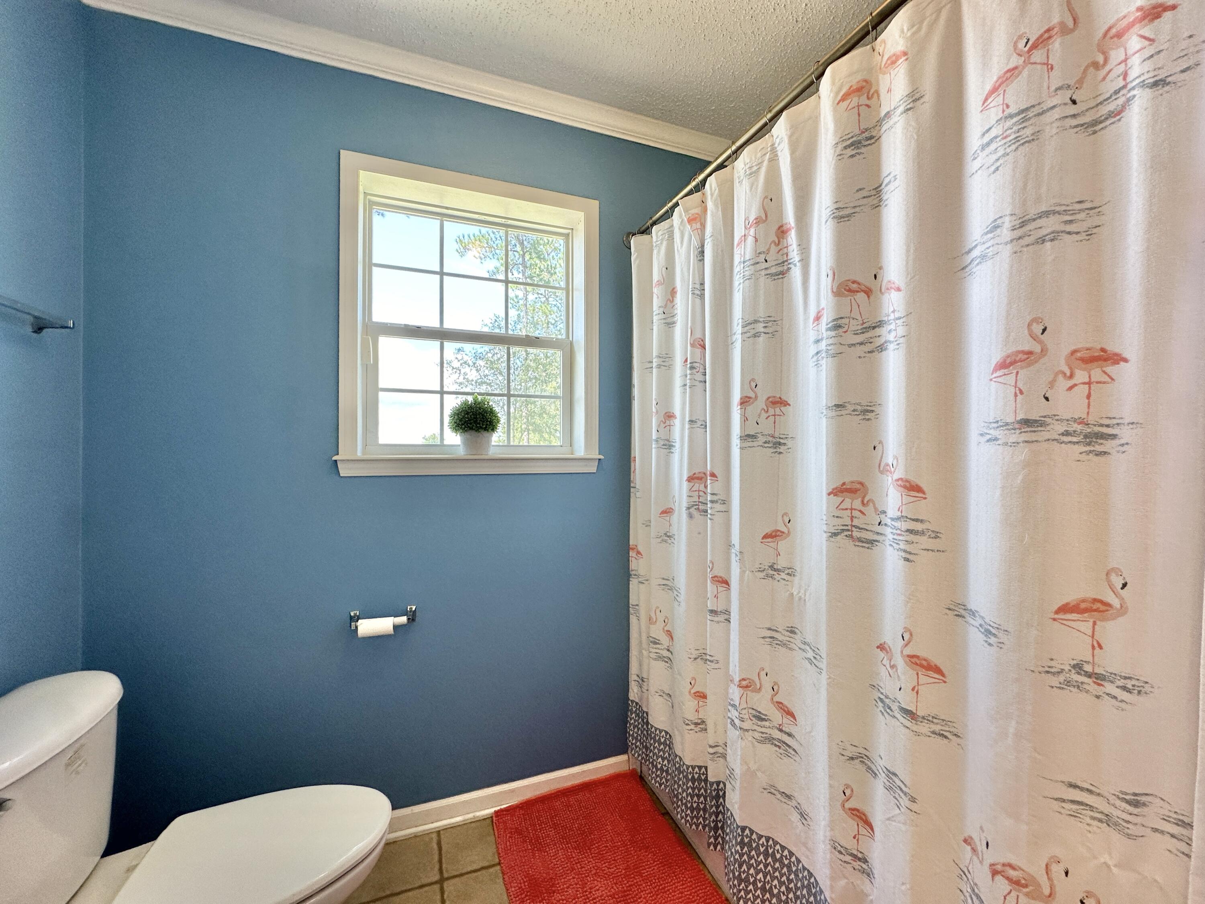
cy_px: 452
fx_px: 487
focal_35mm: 14
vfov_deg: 85.7
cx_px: 602
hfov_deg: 102.1
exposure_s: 1/120
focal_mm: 2.22
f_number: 2.2
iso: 64
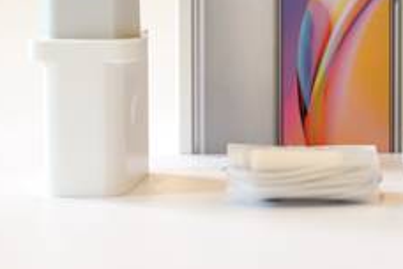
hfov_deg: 13.4
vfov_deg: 8.9
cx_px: 414
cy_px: -83
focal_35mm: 151
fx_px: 1690
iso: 320
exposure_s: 1/125
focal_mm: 43
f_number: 3.5
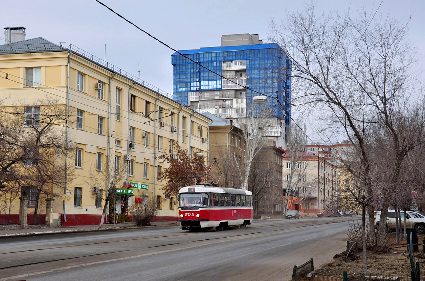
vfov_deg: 25.6
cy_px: 140
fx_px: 618
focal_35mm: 52
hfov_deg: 37.9
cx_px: 212
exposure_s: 1/100
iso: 200
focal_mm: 35
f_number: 9
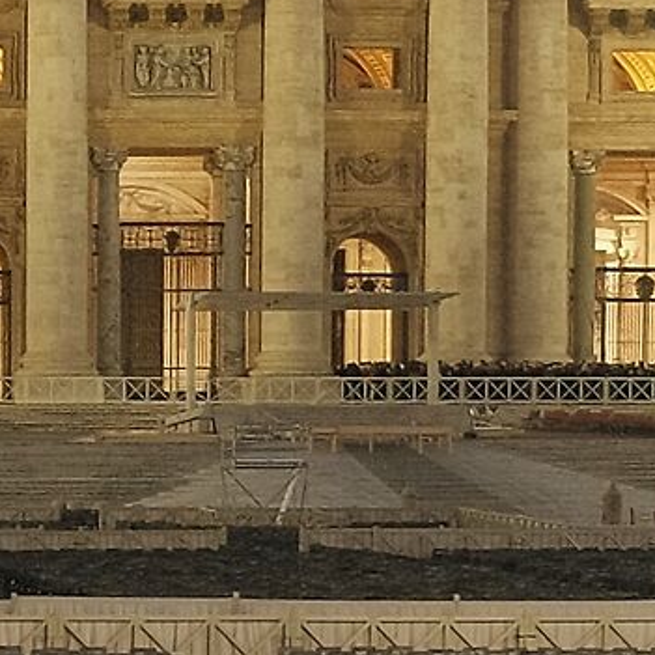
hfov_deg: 9.7
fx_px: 3853
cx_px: 132
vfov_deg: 9.6
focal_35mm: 180
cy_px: -179
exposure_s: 1/10
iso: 1250
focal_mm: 20.5
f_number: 3.6
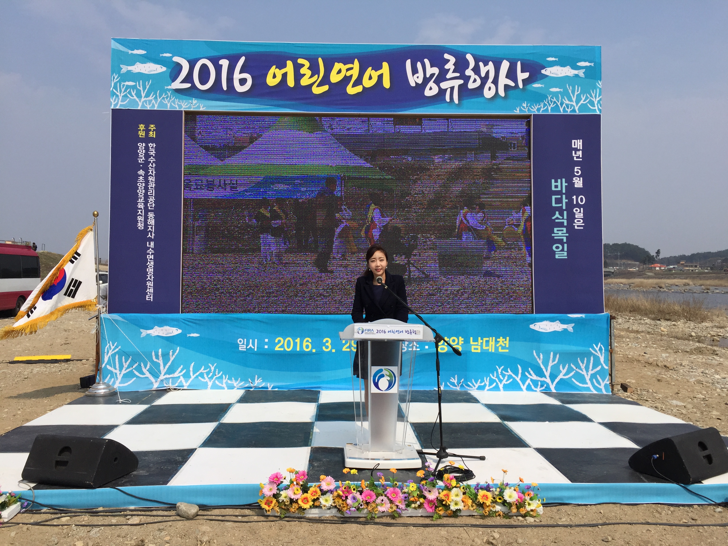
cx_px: 364
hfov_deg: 61.7
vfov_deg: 48.2
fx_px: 610
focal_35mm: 29
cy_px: 273
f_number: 2.2
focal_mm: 4.15
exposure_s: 1/3968
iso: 32
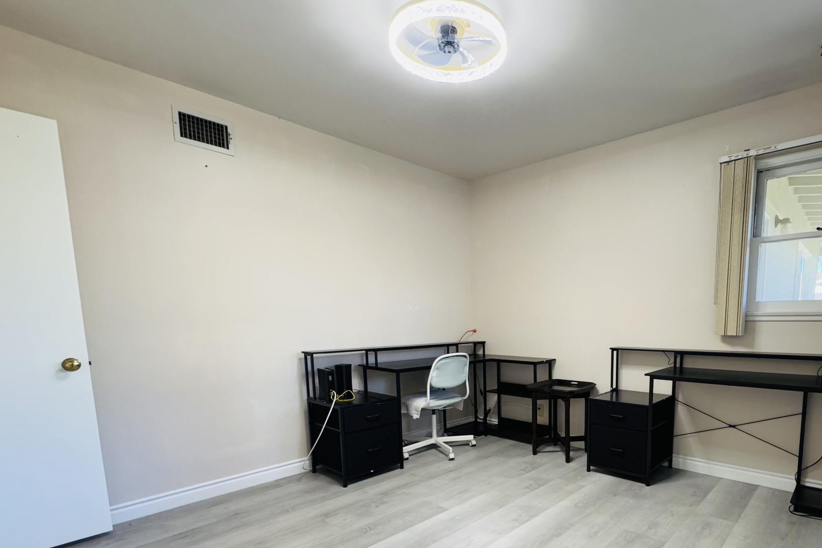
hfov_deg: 84.9
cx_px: 522
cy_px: 377
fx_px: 434
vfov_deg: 62.5
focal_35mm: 19
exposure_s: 1/120
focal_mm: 2.22
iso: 320
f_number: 2.2
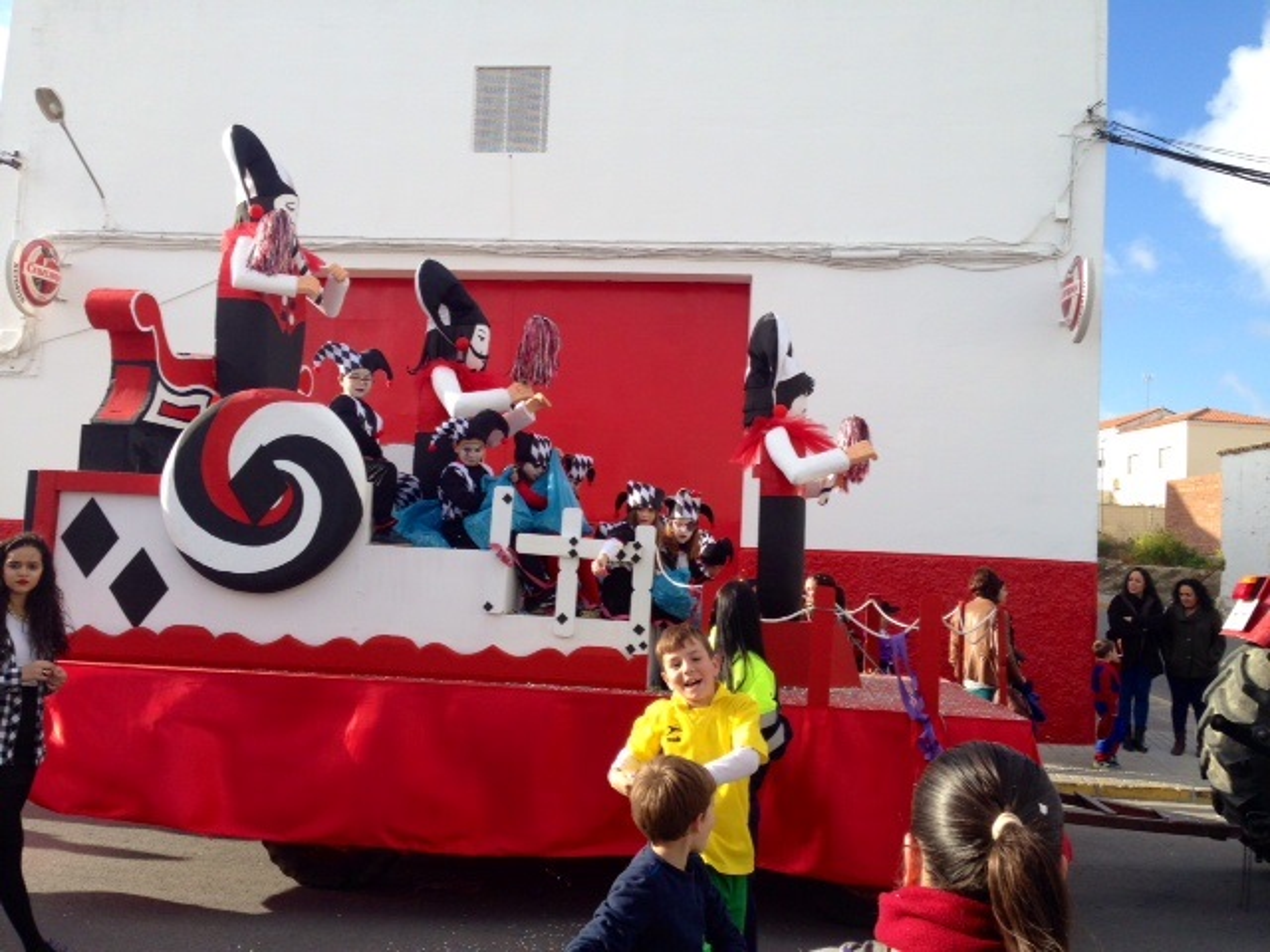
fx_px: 1211
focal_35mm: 33
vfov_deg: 42.9
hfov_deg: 55.4
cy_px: 476
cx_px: 635
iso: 50
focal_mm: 4.12
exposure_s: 1/742
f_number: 2.4
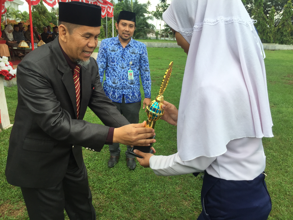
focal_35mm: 29
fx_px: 245
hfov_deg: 61.7
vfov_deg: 48.2
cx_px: 146
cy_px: 110
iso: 32
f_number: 2.2
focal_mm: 4.15
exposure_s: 1/350
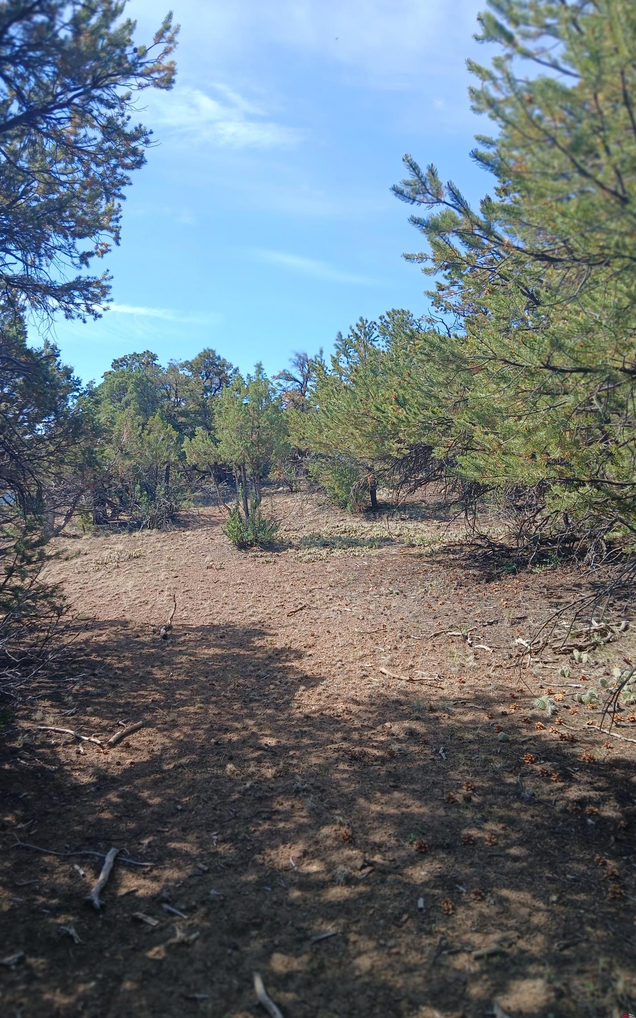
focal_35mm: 28
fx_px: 777
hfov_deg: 44.5
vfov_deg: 66.5
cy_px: 507
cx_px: 286
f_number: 1.8
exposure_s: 1/243
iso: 20
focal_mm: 3.98
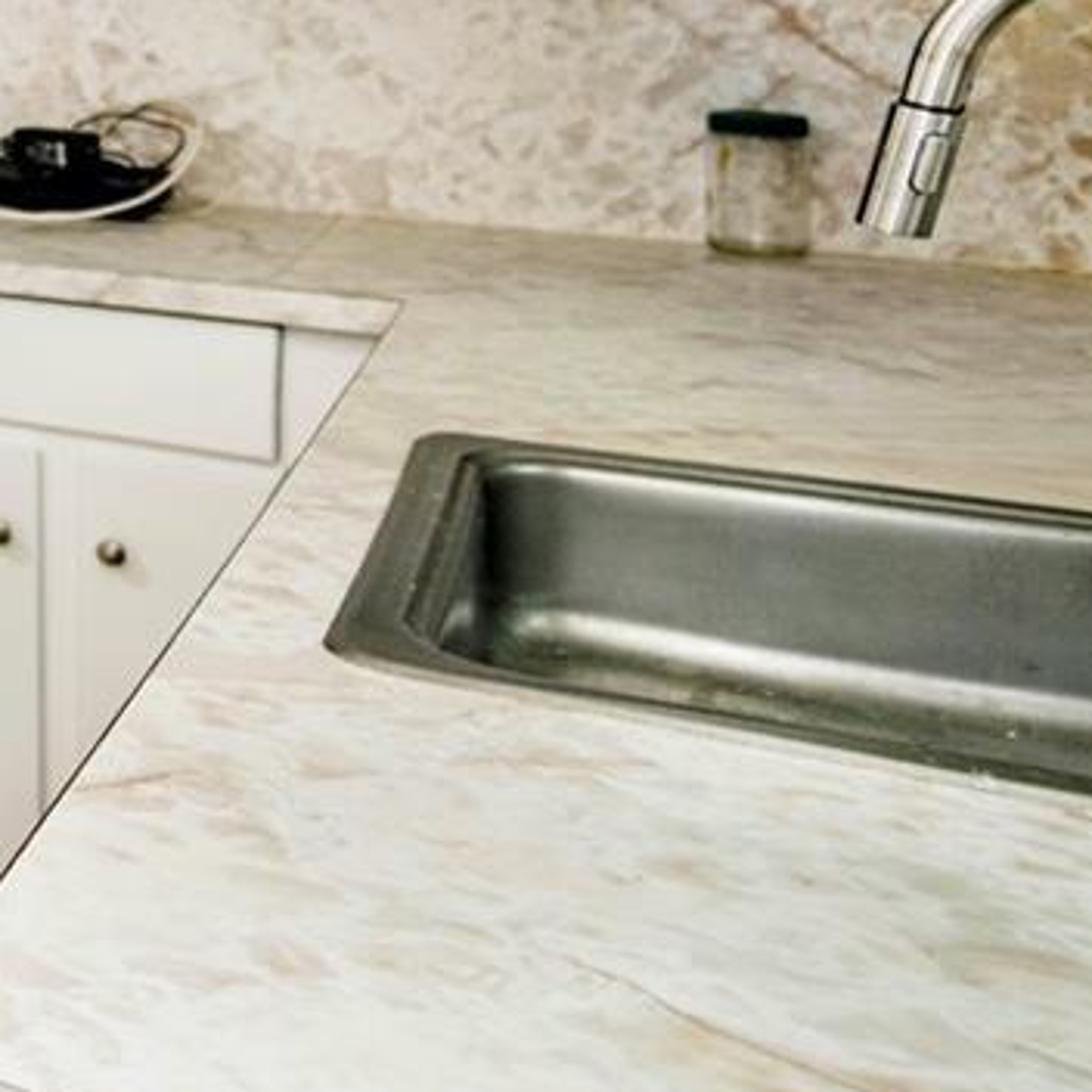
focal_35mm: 54
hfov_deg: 19.0
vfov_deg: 28.9
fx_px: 1927
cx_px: -1095
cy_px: -87
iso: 400
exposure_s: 1/160
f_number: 2.8
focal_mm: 14
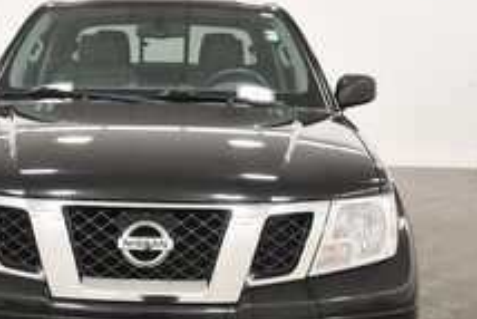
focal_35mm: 56
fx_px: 742
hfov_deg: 35.2
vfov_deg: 24.1
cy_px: 224
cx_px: 147
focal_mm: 20
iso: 1100
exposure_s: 1/125
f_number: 5.6
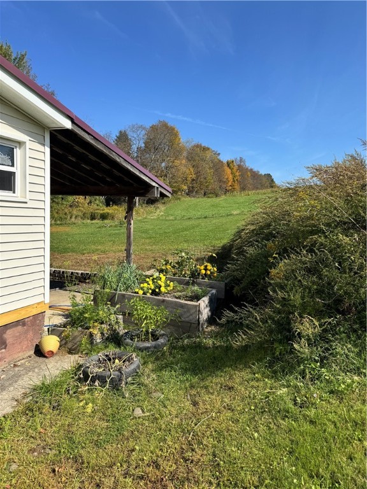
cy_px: 244
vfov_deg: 71.6
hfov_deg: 56.8
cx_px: 184
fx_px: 339
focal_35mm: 24
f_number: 1.78
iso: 80
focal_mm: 6.76
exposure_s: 1/3247
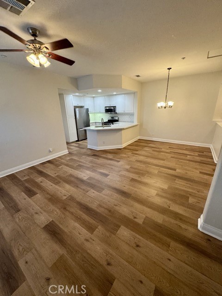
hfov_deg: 85.7
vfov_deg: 102.1
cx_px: 111
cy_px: 148
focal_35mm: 14
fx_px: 120
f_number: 2.2
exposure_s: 1/60
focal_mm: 2.22
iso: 200
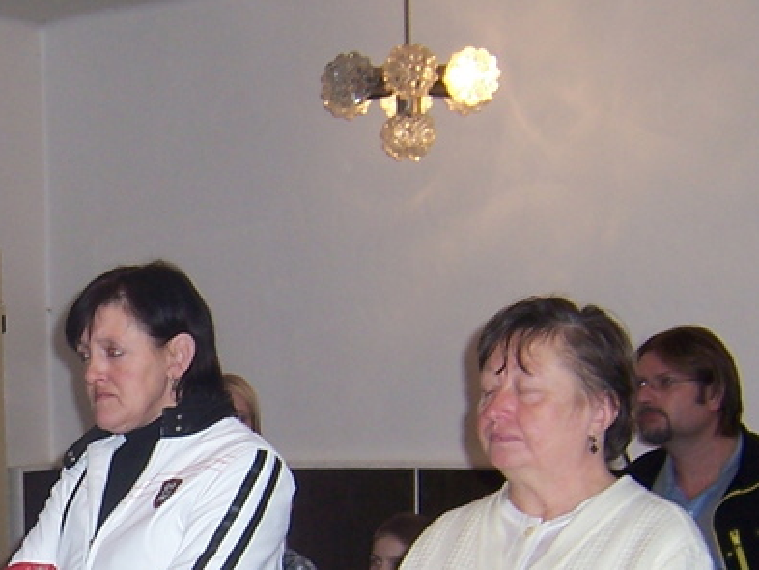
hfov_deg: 21.4
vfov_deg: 16.6
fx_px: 1886
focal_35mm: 86
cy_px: 628
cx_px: -110
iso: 80
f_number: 2.8
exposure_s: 1/60
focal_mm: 5.5
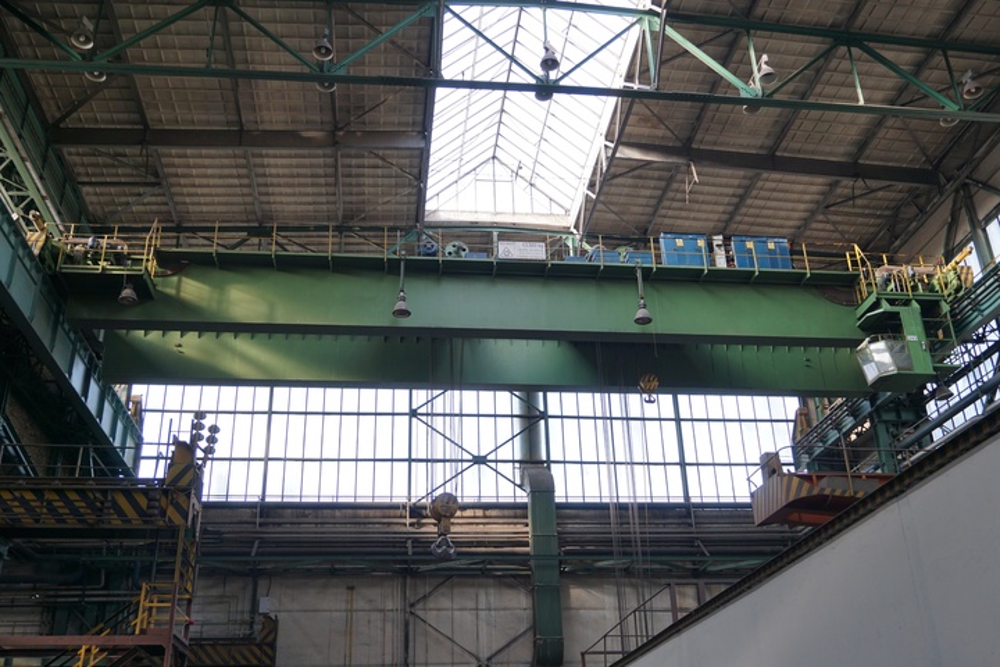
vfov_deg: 36.9
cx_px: 500
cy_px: 334
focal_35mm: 36
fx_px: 1000
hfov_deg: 53.1
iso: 160
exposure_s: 1/60
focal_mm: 24
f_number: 4.5
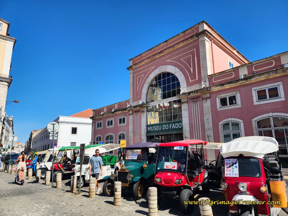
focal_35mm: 23
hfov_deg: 73.9
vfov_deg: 58.9
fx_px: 191
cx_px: 144
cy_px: 108
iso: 12
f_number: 1.8
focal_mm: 6.4
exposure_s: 1/1016
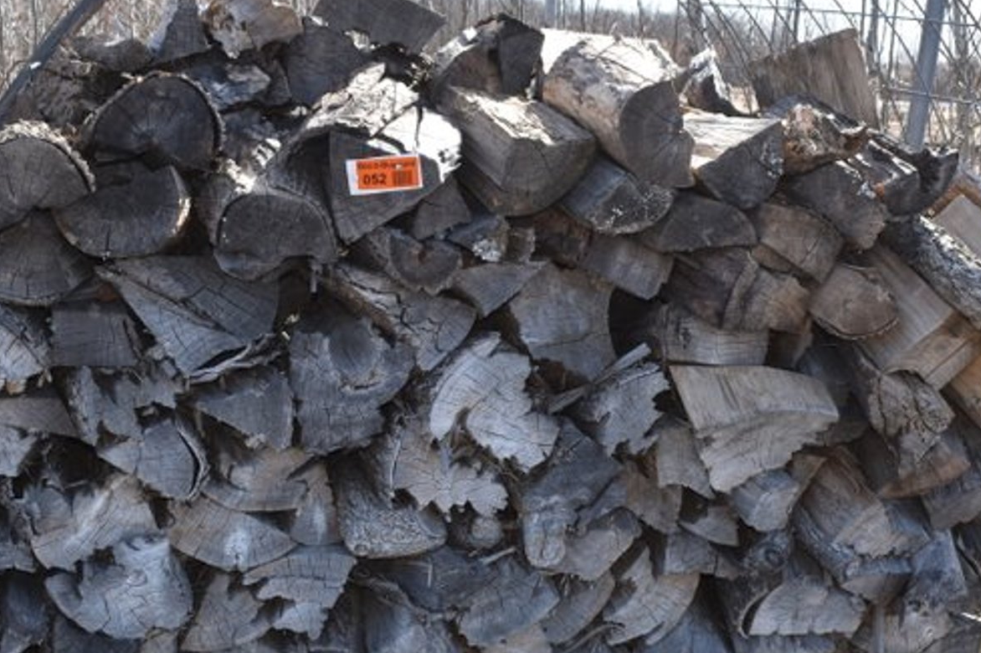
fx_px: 1307
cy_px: 391
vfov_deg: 28.0
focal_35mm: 48
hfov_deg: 41.1
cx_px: 537
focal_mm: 22
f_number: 6.3
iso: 100
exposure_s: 1/125
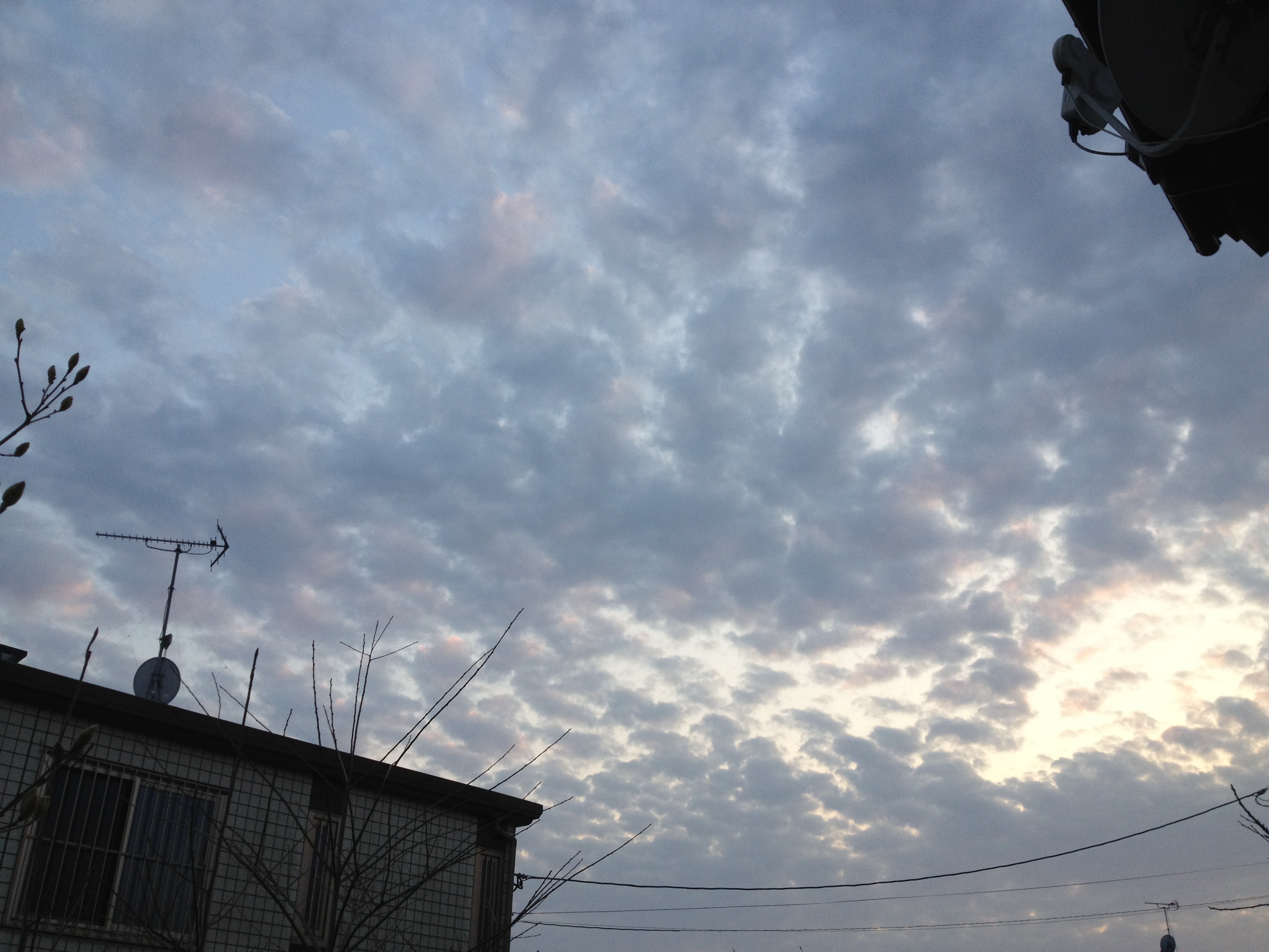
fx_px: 1283
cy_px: 476
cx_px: 634
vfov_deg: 40.7
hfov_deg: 52.6
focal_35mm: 35
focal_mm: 4.28
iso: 64
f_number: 2.4
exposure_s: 1/120
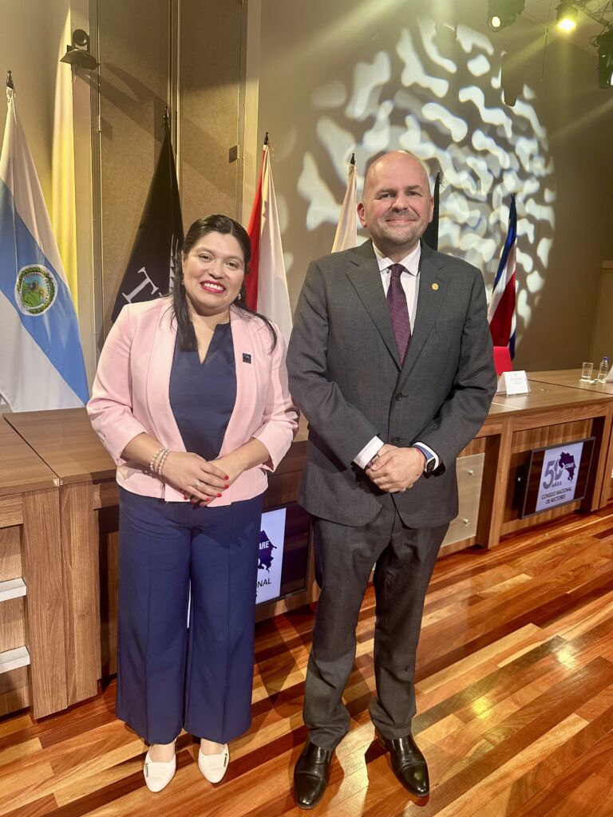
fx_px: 567
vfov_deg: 71.6
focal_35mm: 24
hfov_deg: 56.8
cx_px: 306
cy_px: 408
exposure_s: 1/106
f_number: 1.78
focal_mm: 6.86
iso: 200
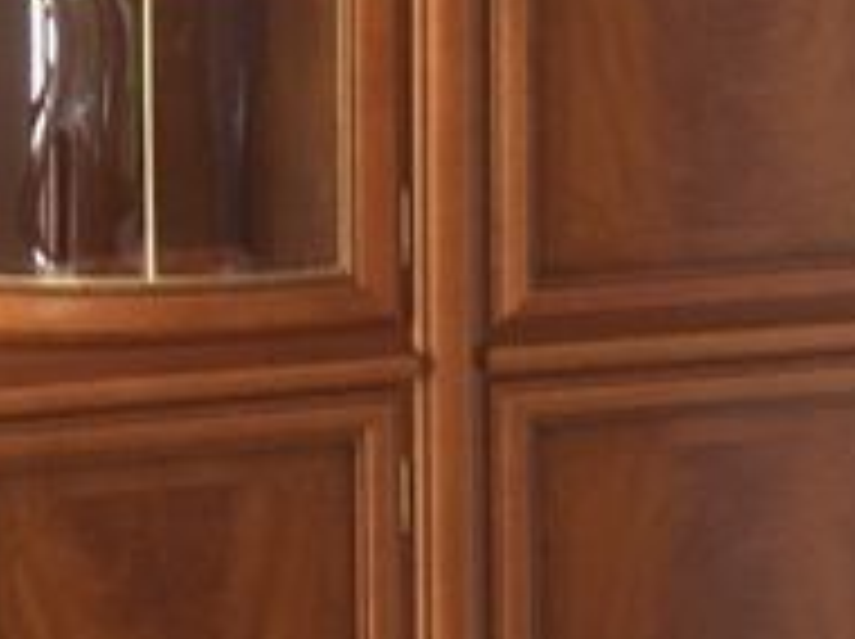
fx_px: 3774
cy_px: -162
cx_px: -536
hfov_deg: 12.1
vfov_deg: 9.5
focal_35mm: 153
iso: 125
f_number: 2.2
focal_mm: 4.15
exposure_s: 1/33
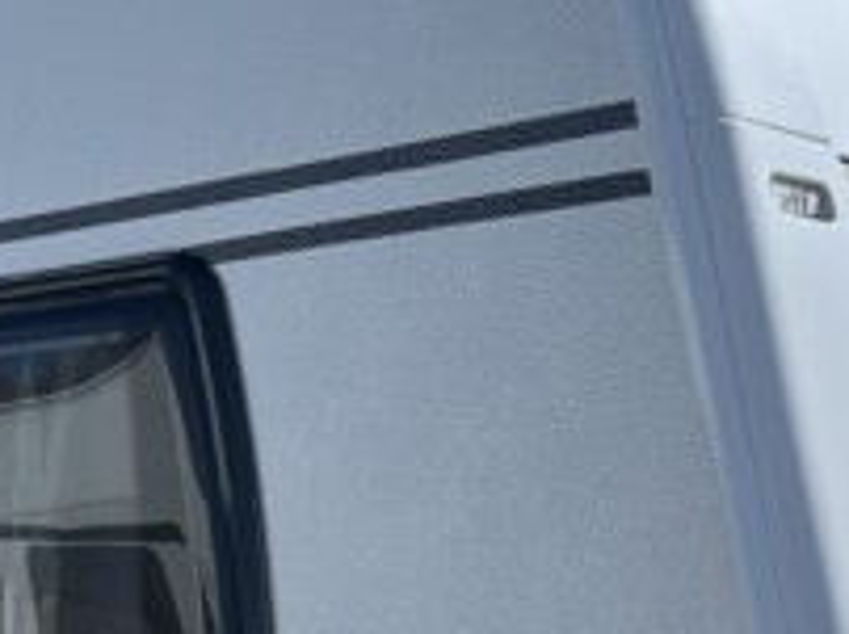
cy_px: 852
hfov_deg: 18.9
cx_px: 147
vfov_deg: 13.7
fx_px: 2523
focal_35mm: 103
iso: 50
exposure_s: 1/5882
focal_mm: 5.7
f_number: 1.5
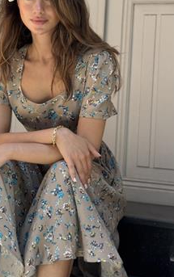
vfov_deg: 25.8
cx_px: 49
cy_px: 73
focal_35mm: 79
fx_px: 598
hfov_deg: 16.5
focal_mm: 6.76
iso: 64
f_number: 1.78
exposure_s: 1/457
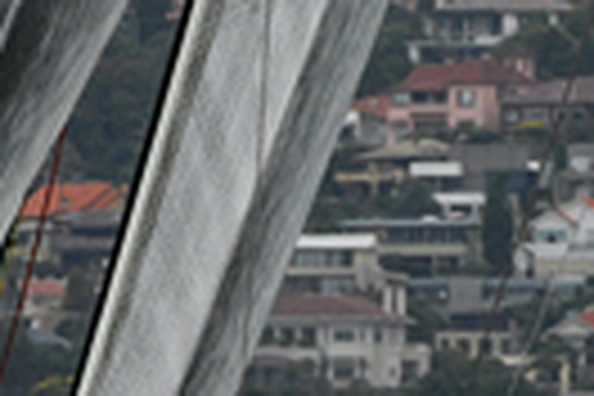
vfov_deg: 1.0
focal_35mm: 1359
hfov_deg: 1.5
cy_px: 826
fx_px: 22422
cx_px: 99
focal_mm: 200
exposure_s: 1/1000
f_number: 7.6
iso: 400
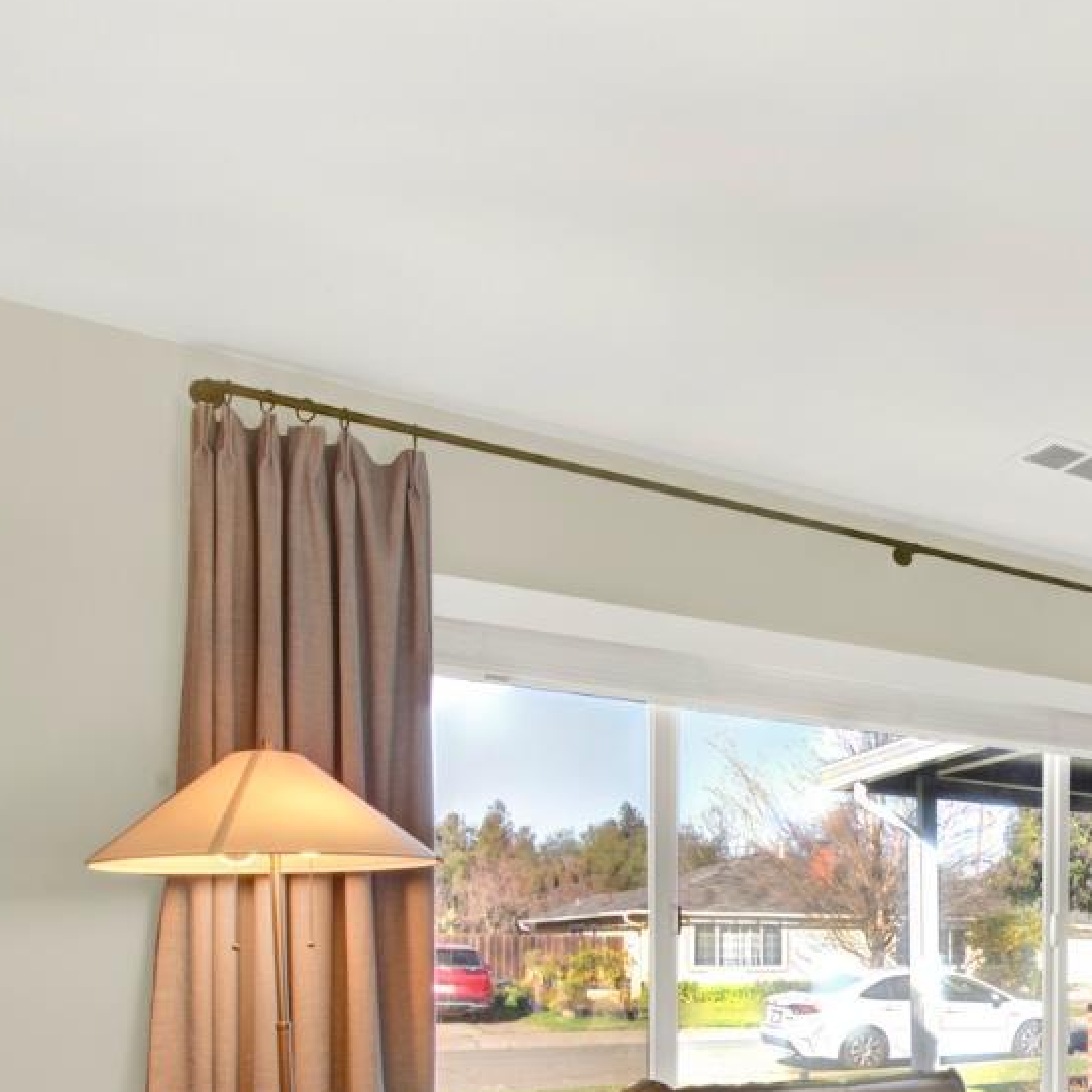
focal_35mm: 33
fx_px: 1178
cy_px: 965
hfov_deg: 40.2
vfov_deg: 45.5
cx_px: 1205
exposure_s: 1/10
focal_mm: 14
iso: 100
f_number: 14
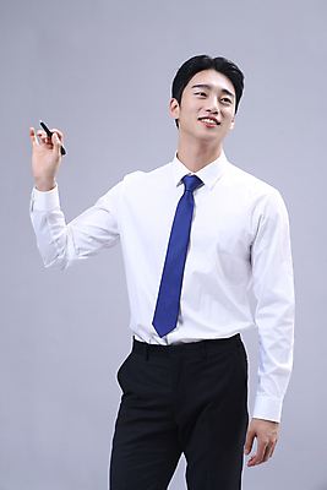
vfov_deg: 28.8
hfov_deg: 19.5
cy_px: 245
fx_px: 953
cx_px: 164
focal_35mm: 70
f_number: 8
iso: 160
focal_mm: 70
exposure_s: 1/125
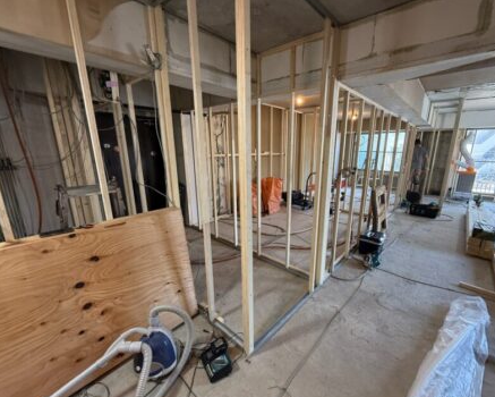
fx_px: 220
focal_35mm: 15
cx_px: 267
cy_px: 201
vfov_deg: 84.1
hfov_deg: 96.6
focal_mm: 2.22
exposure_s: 1/100
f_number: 2.2
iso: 320
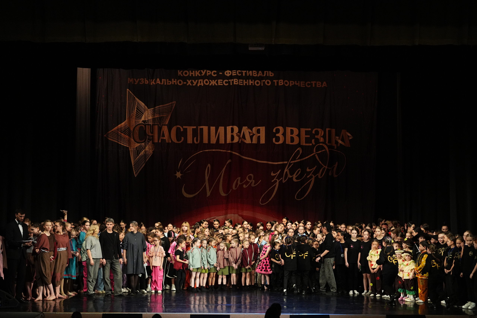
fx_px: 927
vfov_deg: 19.5
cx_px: 238
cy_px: 159
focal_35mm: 70
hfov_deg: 28.8
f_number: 2.8
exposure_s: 1/400
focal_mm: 70
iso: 4000
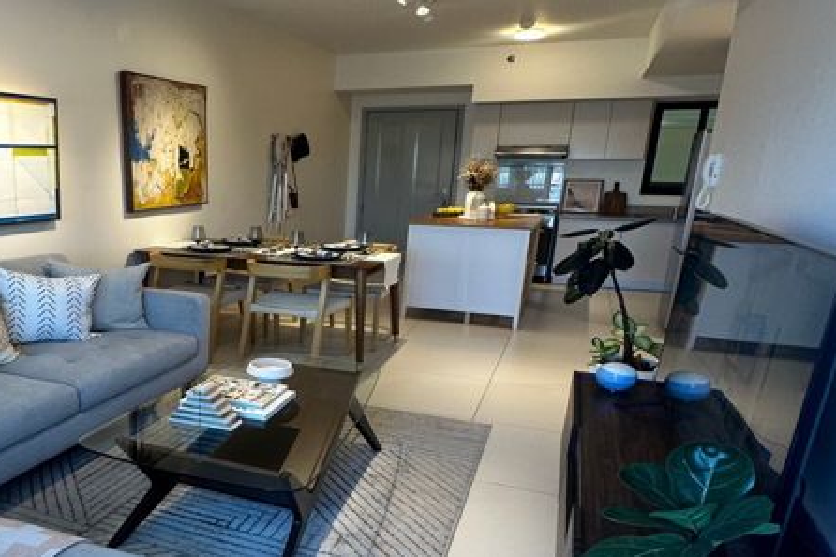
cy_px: 283
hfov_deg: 71.9
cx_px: 230
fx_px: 534
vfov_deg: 55.1
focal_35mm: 23
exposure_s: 1/120
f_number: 2.2
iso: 125
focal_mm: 2.22
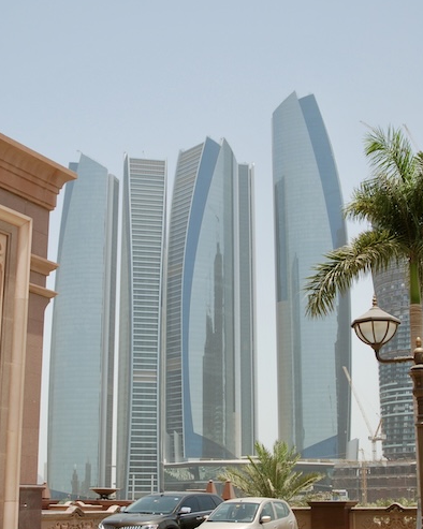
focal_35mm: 48
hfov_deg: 31.4
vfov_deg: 38.7
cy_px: 311
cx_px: 210
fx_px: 752
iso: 200
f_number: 9
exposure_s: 1/320
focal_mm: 28
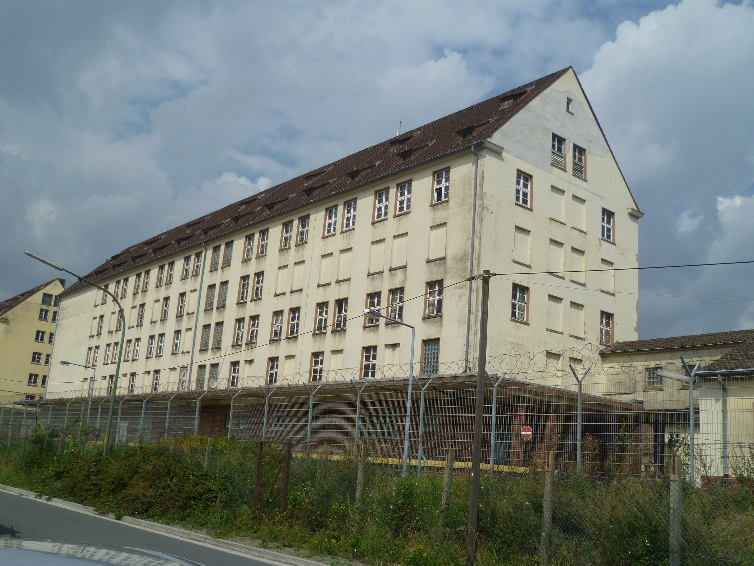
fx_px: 806
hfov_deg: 50.1
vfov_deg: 38.7
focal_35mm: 37
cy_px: 283
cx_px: 377
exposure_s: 1/400
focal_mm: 6.6
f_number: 9
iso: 100
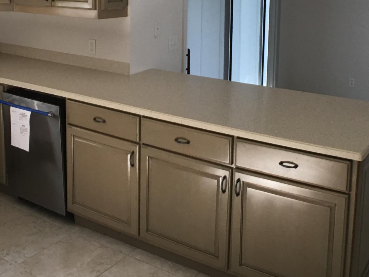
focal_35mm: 66
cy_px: 11
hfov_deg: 29.3
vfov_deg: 21.6
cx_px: 222
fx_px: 704
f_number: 2.2
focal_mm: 4.15
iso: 32
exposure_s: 1/30
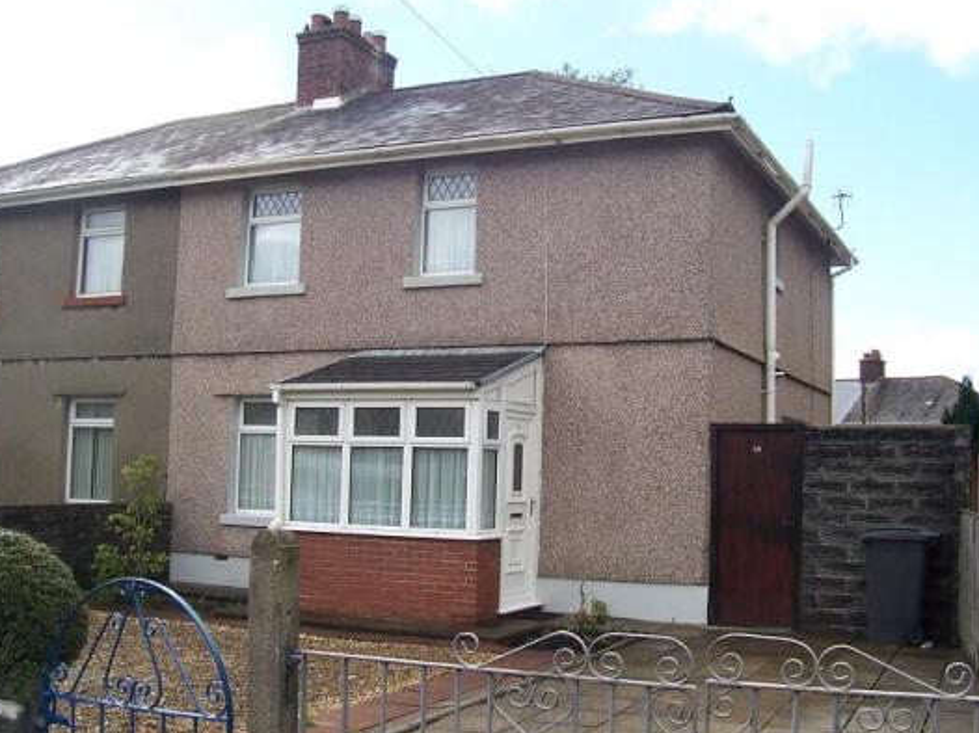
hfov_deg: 45.8
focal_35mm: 41
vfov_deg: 35.1
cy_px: 384
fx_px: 1159
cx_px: 530
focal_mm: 5.6
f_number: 5.6
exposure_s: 1/250
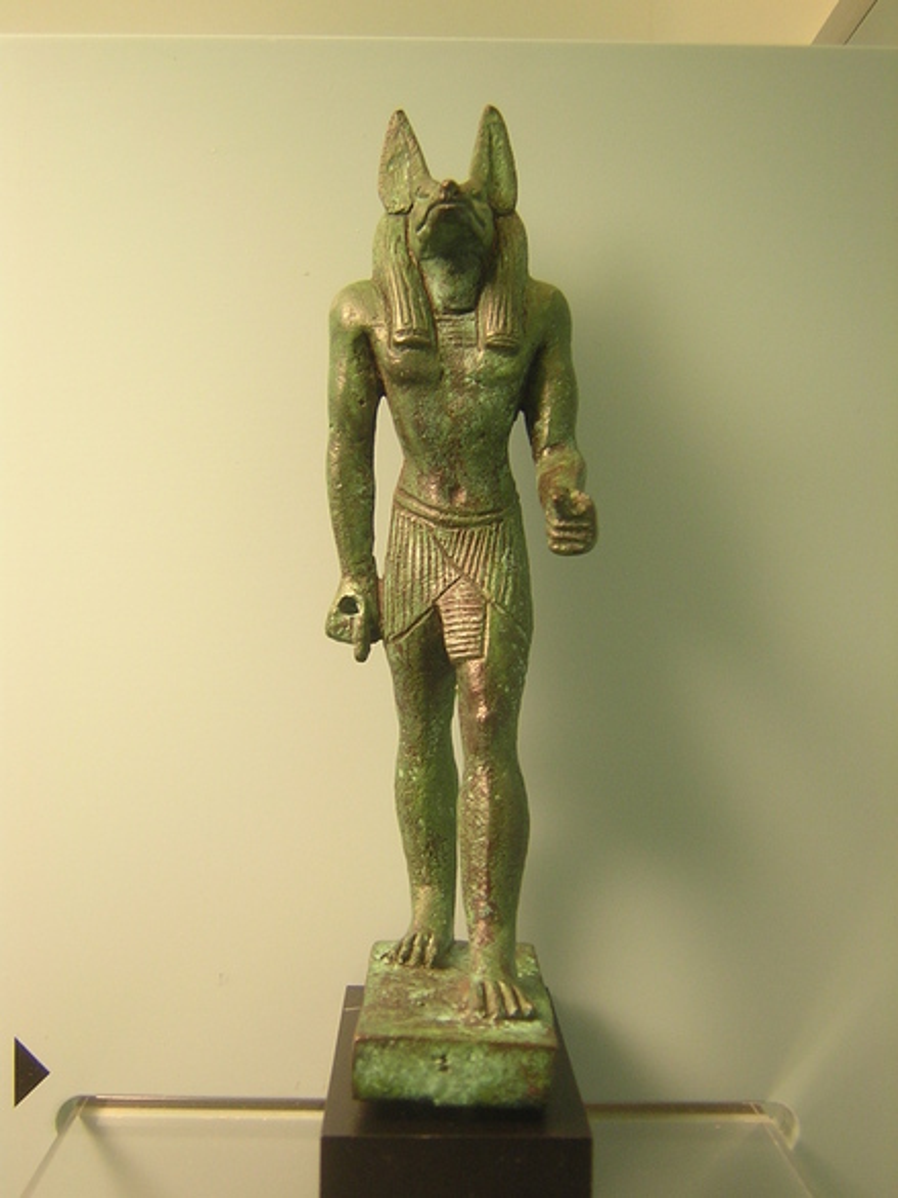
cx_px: 449
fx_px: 1627
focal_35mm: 47
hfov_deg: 30.9
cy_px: 599
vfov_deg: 40.4
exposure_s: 1/3.5
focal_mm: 6.1
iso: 179
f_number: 2.9
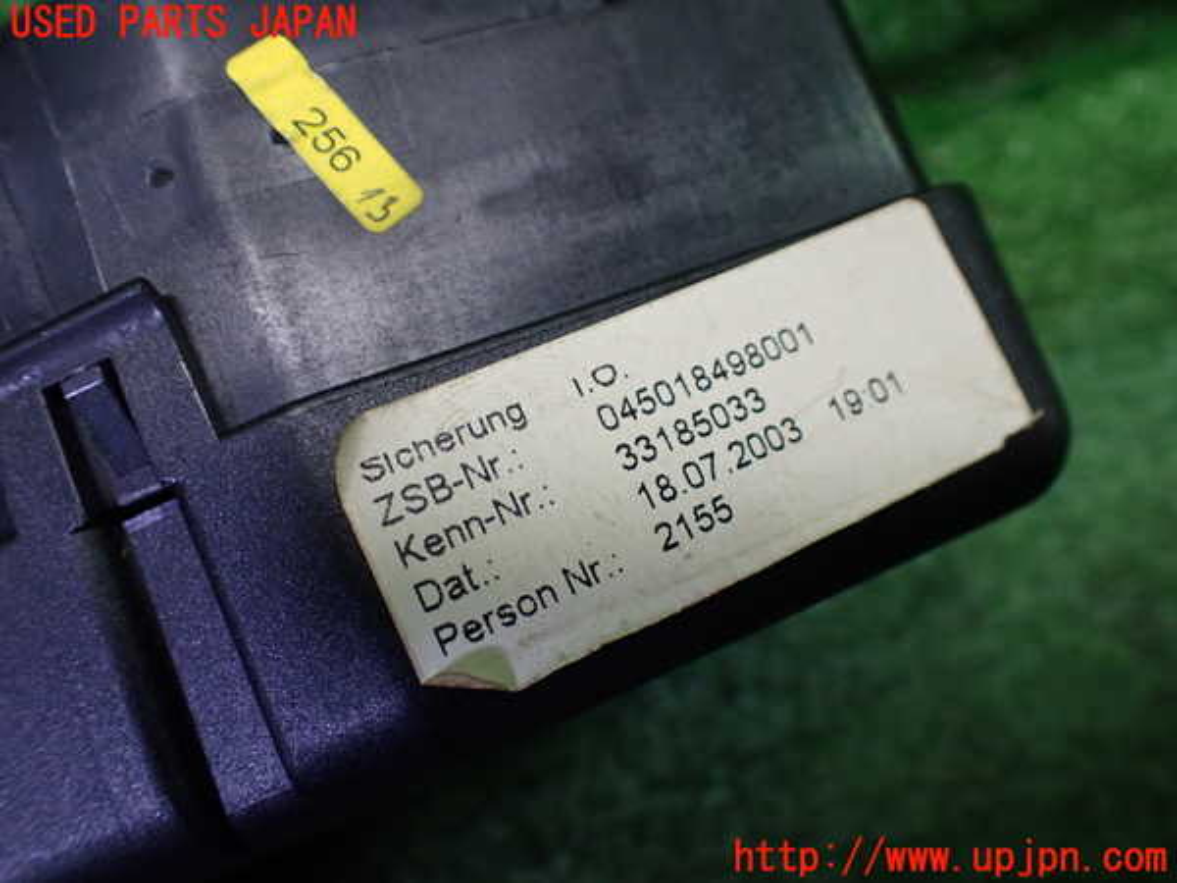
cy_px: 442
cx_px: 588
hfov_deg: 60.0
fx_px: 1020
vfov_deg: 46.8
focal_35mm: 30
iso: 400
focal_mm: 5.4
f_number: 2.3
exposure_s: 1/125
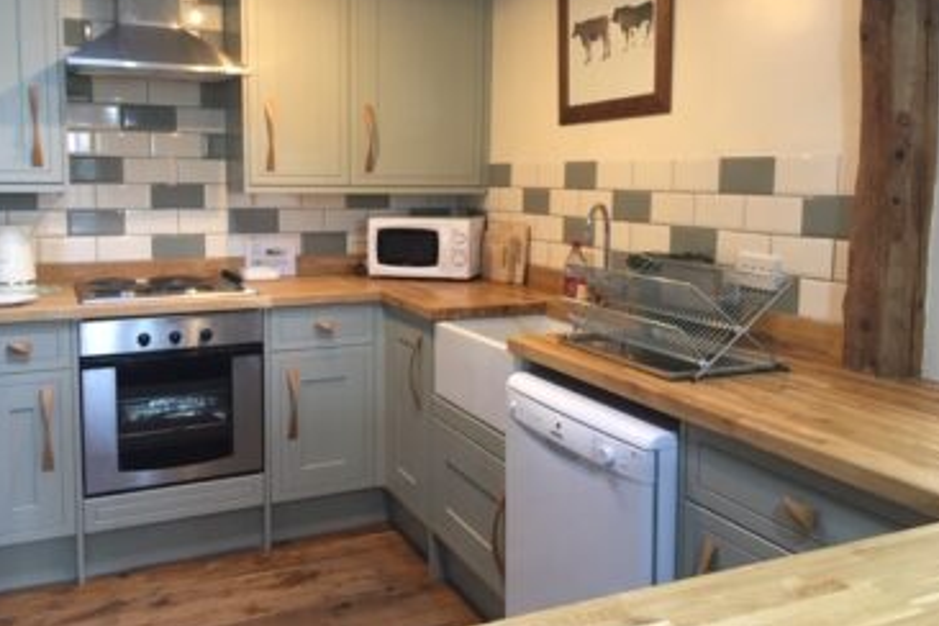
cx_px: 444
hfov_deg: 57.2
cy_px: 262
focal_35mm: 33
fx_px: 861
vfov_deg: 39.9
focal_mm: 4.15
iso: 125
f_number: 2.2
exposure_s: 1/33
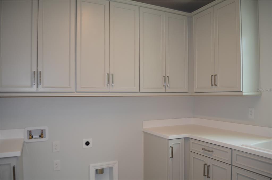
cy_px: 90
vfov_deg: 47.7
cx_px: 136
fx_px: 204
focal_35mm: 27
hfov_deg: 67.5
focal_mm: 18
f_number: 3.5
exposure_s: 1/40
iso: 100
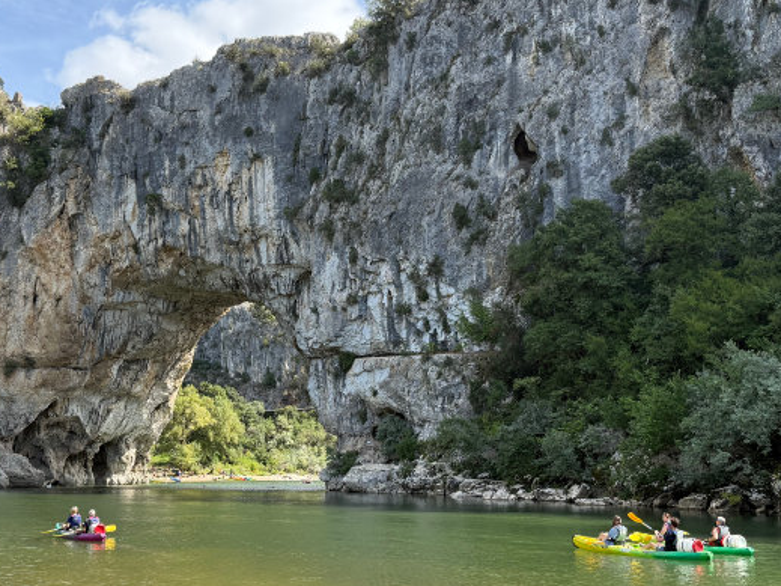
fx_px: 835
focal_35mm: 37
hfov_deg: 49.9
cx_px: 327
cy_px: 330
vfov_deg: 38.6
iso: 100
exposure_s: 1/1493
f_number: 1.8
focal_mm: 6.8
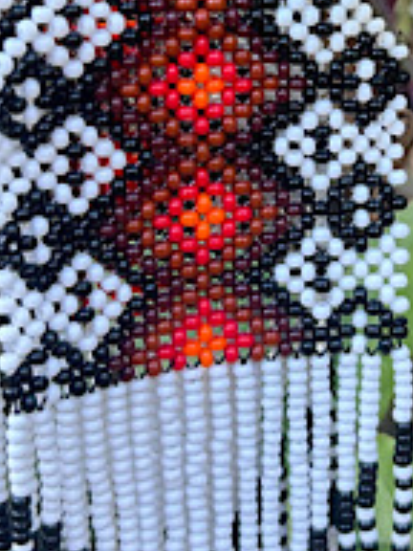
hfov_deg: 19.5
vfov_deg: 25.7
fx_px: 1193
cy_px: 154
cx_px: 318
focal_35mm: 75
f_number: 1.5
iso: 50
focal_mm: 5.7
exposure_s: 1/121
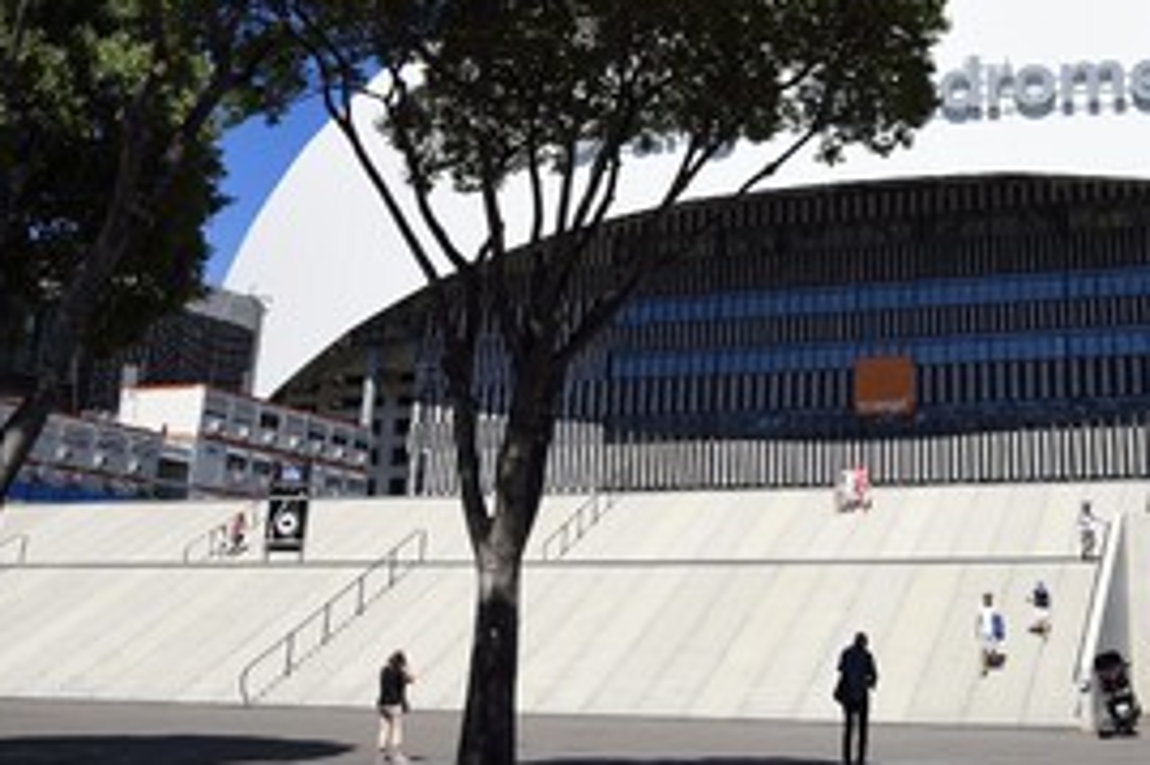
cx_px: 857
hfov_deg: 40.8
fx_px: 1500
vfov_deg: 28.1
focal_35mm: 47
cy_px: 175
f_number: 11
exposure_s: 1/640
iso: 400
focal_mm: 30
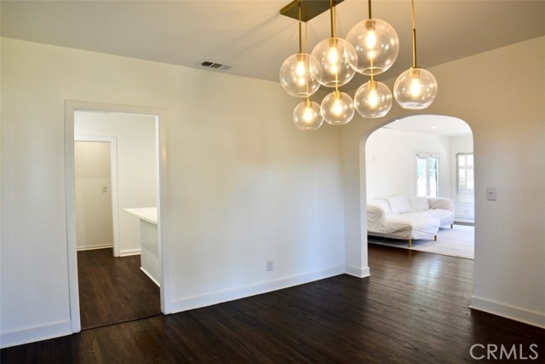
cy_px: 182
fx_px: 318
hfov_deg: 81.2
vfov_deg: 59.5
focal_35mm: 21
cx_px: 272
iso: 400
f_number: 5.6
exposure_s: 1/125
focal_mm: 14
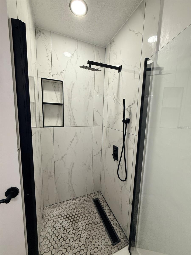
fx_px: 103
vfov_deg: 102.1
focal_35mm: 14
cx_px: 96
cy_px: 128
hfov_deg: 85.7
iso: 200
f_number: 2.2
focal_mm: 2.22
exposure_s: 1/120
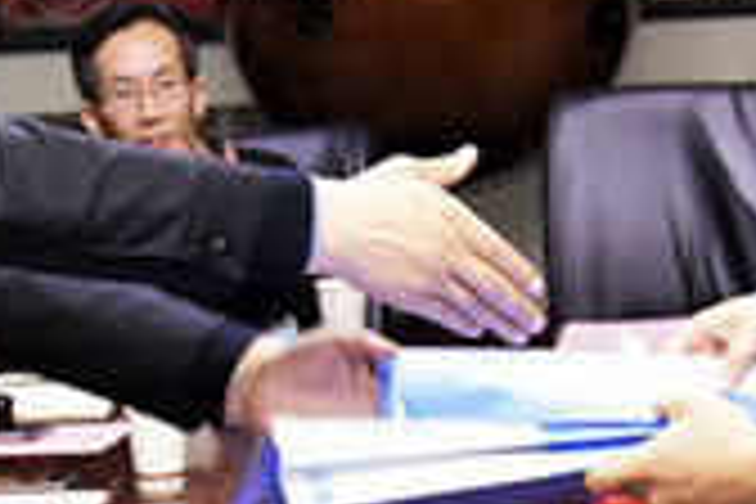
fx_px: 2919
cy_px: 220
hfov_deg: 14.7
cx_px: 567
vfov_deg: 9.9
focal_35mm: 139
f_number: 4
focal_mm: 26
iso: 400
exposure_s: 1/20
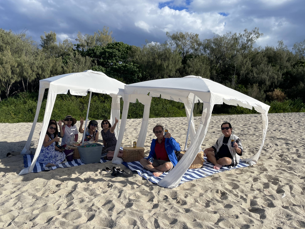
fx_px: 238
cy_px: 118
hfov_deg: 65.3
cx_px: 148
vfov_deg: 51.3
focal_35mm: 27
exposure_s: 1/5051
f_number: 1.6
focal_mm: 4.2
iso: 32
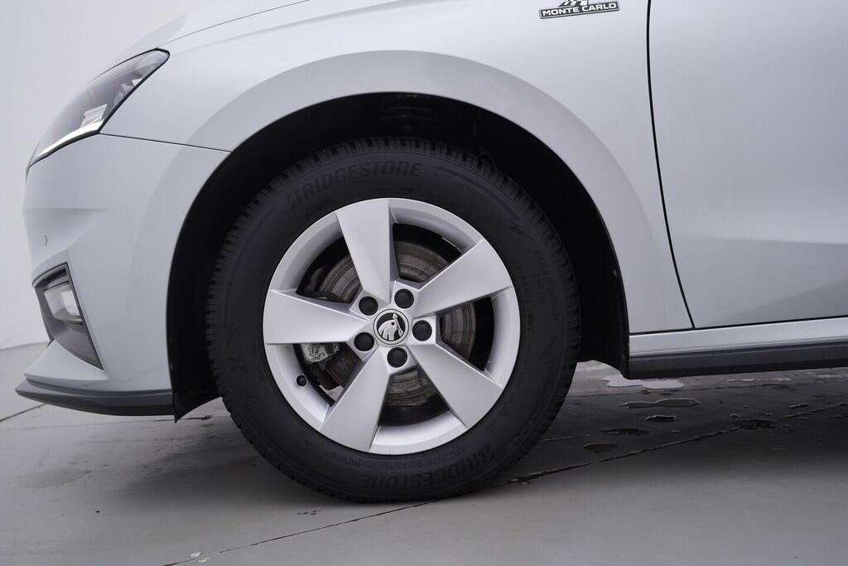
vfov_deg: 36.9
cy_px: 283
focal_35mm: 36
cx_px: 424
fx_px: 848
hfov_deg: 53.1
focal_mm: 24
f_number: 4
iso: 125
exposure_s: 1/80
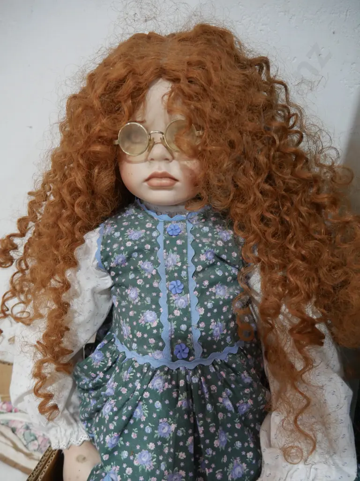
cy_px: 240
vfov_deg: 63.4
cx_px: 180
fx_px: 388
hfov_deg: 49.7
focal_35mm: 28
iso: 1000
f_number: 3.5
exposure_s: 1/60
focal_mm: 14
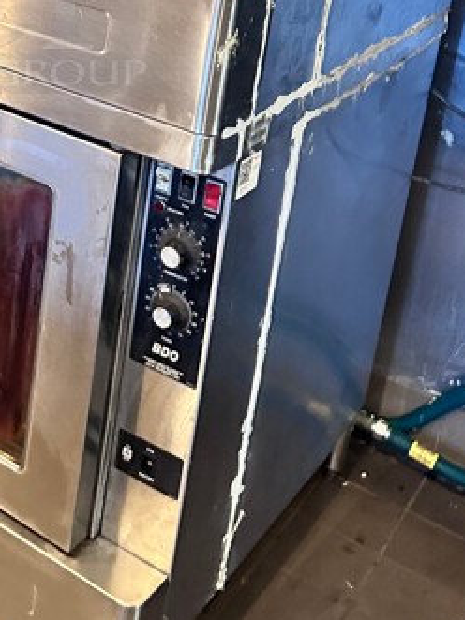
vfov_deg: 30.3
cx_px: -45
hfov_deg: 23.3
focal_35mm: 59
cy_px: -5
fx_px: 1057
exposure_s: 1/40
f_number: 1.78
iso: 640
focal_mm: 6.86
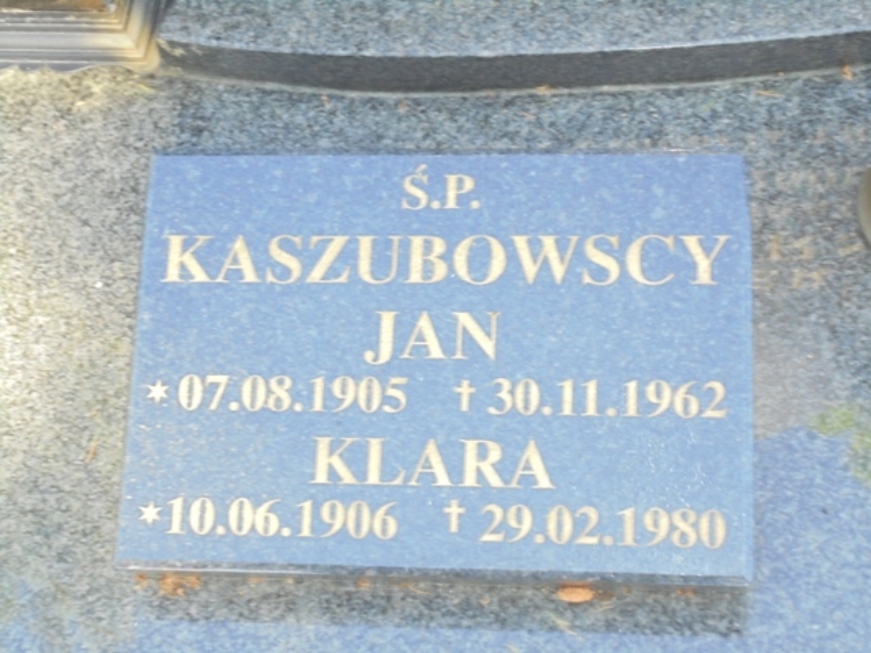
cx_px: 436
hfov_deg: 30.3
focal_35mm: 64
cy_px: 326
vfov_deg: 22.9
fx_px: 1610
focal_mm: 11.5
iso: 400
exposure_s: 1/60
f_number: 5.6
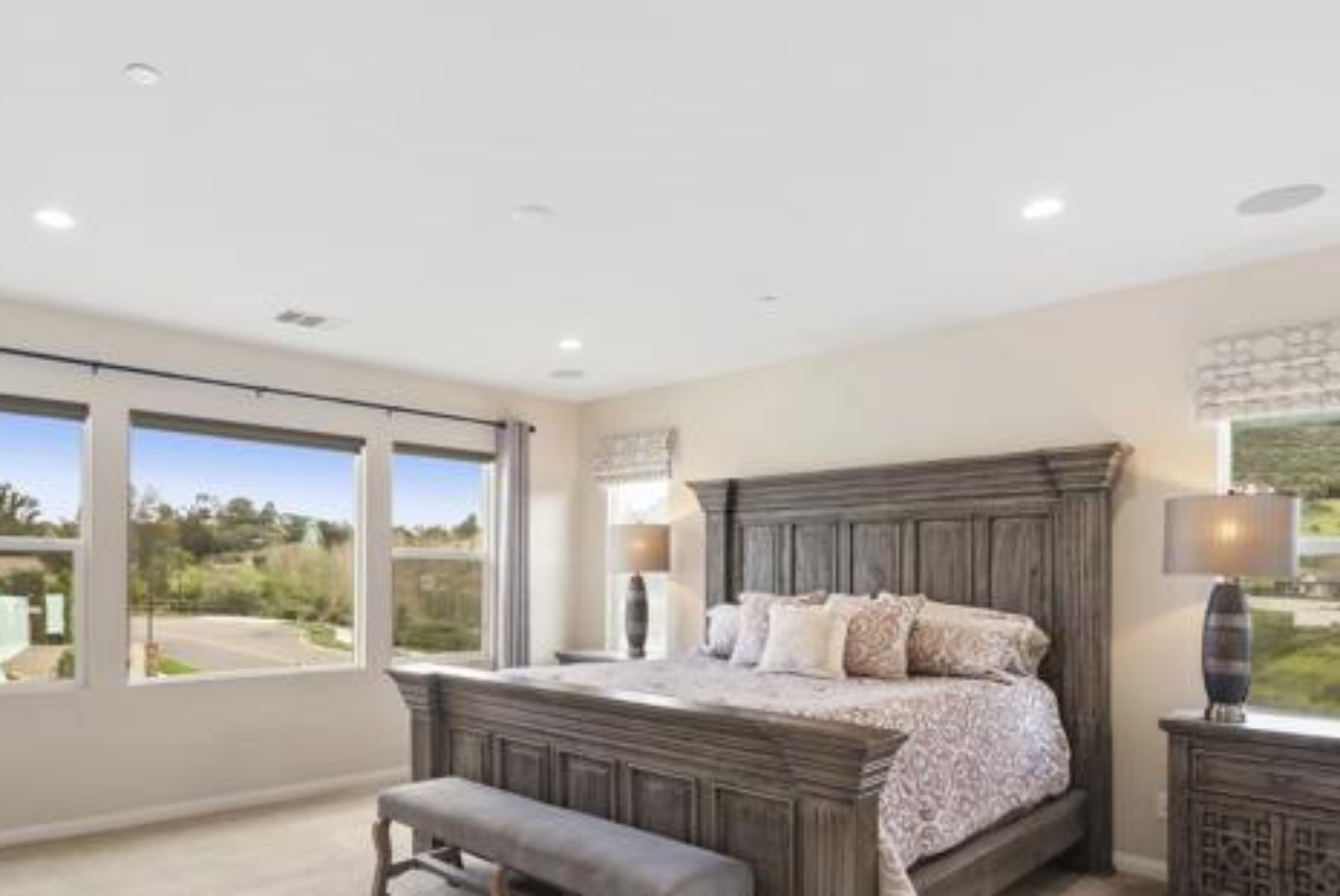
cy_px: 563
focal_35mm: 22
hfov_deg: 76.5
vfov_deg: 56.6
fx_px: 820
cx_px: 467
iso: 500
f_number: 8
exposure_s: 1/13
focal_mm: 16
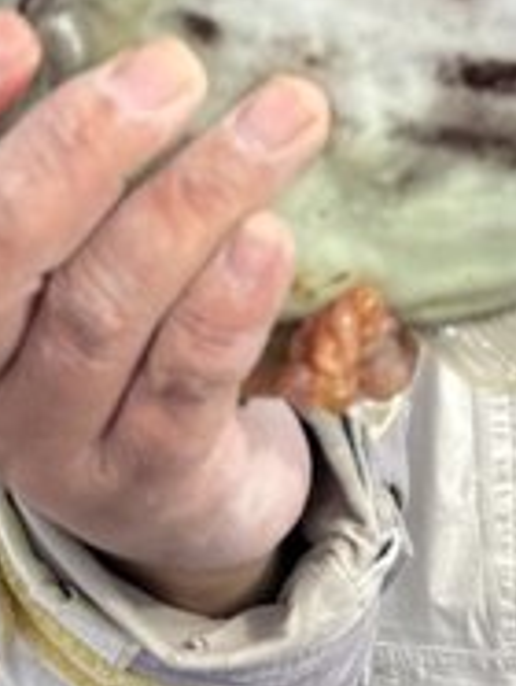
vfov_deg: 17.7
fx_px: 2181
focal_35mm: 110
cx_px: 590
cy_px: 151
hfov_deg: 13.2
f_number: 1.78
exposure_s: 1/4310
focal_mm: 6.76
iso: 80
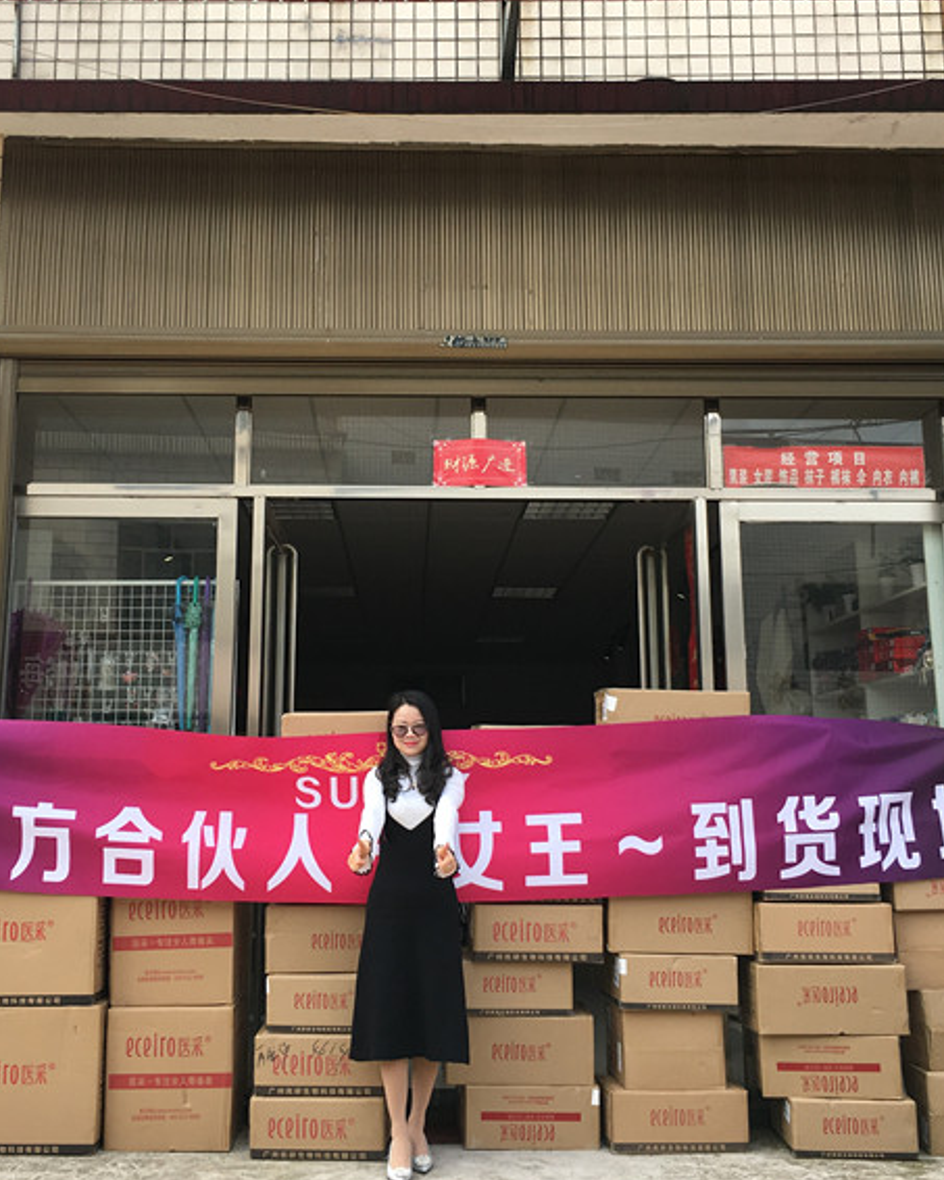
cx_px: 417
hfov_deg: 37.3
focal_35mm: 40
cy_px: 492
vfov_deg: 45.6
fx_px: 1397
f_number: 2.2
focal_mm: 4.15
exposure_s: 1/272
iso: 25
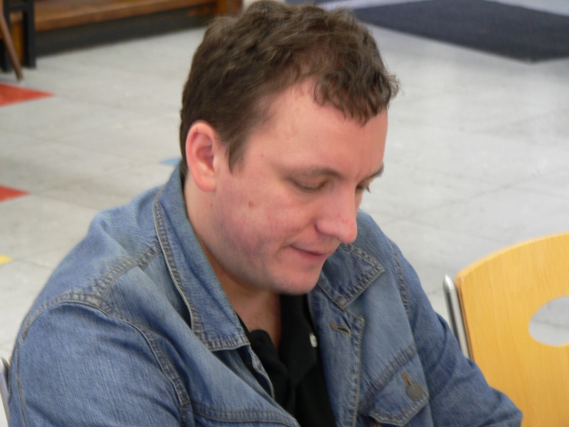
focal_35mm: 125
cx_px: 284
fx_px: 2055
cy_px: 214
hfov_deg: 15.8
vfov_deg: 11.9
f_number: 2.8
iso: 100
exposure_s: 1/4
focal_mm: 20.8
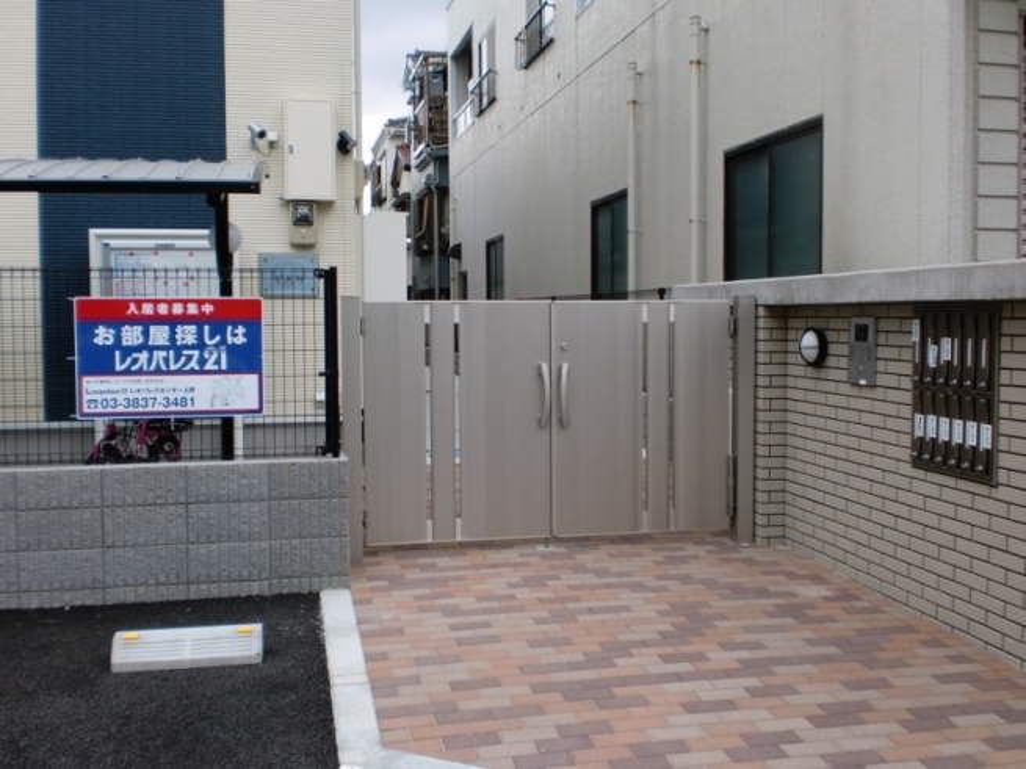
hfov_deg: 52.6
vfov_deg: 40.7
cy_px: 384
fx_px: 1037
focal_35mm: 35
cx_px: 513
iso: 80
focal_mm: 6.3
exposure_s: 1/60
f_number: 3.1
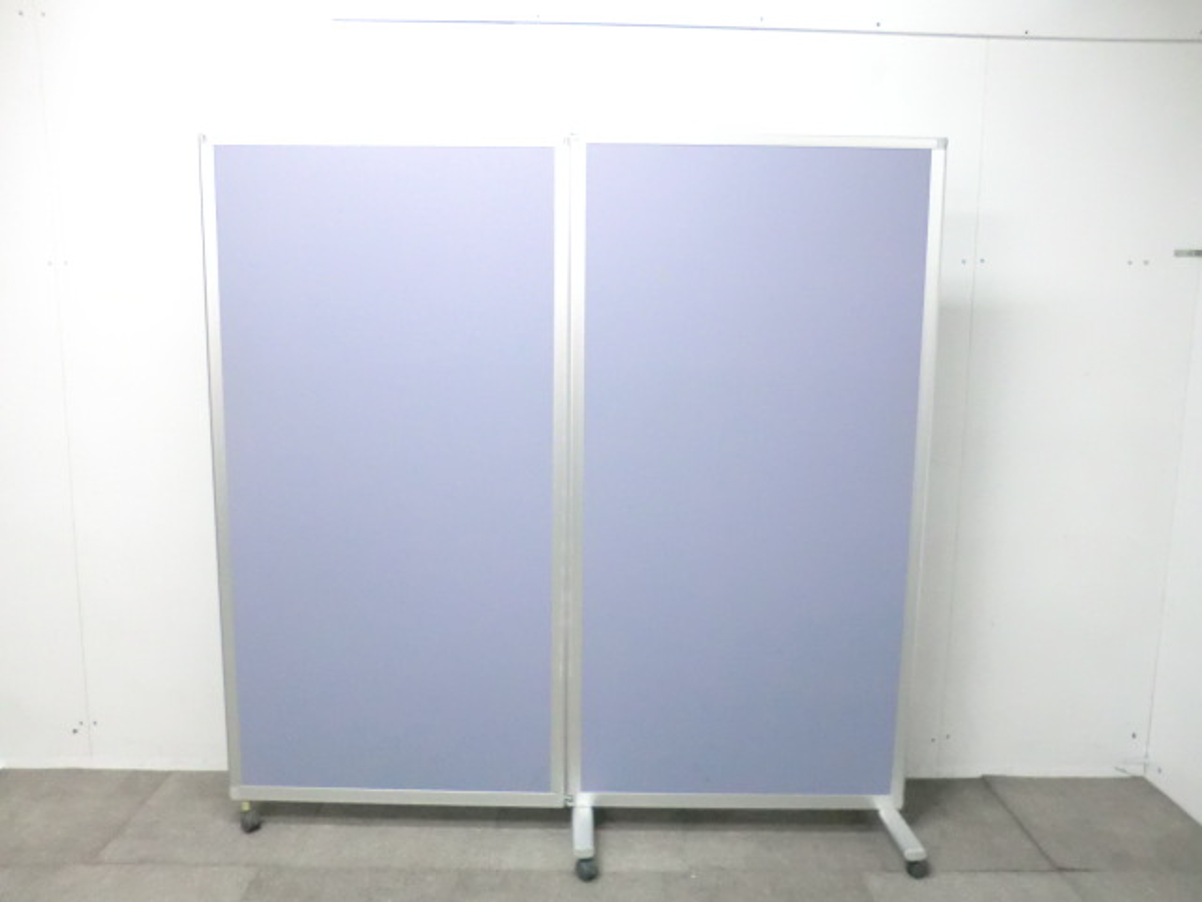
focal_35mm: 27
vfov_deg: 51.4
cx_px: 601
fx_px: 938
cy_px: 451
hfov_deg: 65.3
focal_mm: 4.9
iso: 800
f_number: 3.2
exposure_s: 1/50
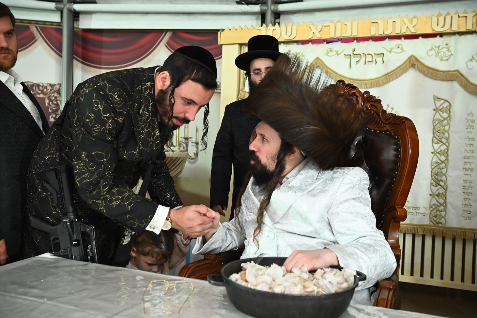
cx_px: 238
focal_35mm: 36
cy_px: 159
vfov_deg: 36.8
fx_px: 477
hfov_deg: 53.2
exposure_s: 1/100
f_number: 4.5
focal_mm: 36
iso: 3200
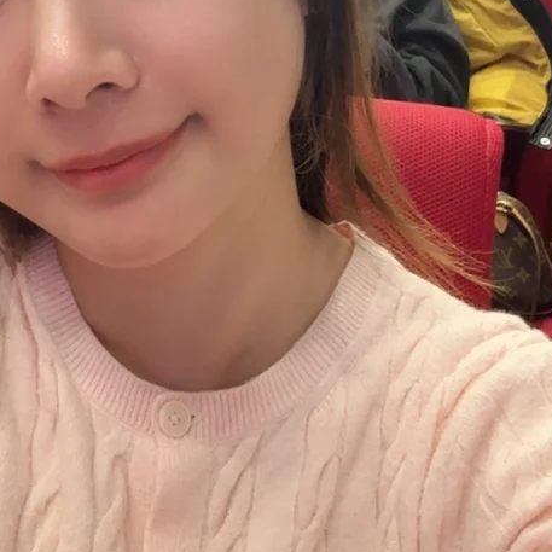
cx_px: 188
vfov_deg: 25.3
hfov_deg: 26.7
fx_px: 1155
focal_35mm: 64
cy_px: -24
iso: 640
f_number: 1.9
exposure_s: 1/24
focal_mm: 2.69
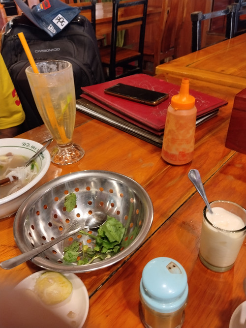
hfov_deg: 48.2
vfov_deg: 61.7
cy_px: 164
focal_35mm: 29
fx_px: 275
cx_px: 123
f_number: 1.8
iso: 250
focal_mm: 4.22
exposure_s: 1/25
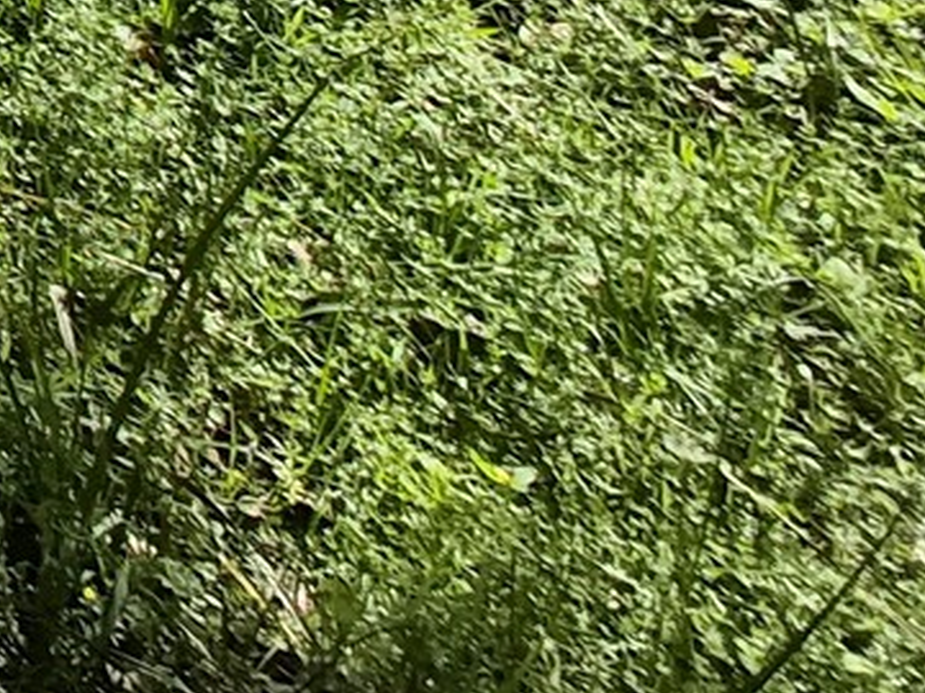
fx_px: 1977
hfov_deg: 13.0
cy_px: -1132
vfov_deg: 12.9
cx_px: -1601
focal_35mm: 74
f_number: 2.2
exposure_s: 1/1388
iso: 25
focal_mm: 1.7
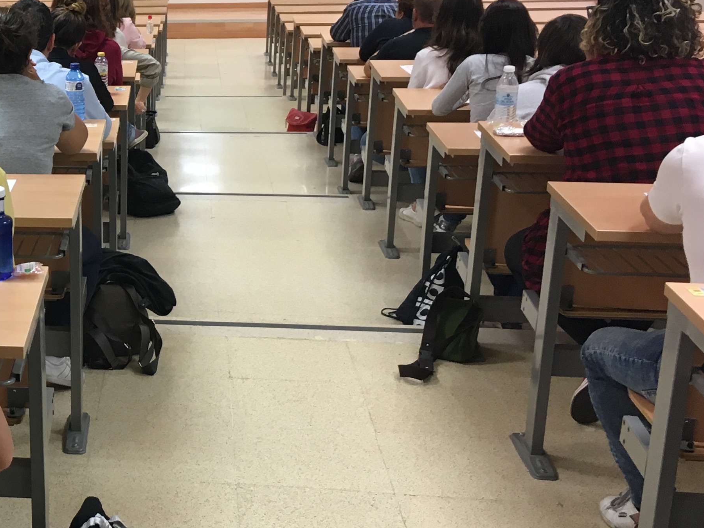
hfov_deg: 27.5
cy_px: 224
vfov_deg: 22.6
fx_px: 1322
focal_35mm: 65
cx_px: -54
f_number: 2.2
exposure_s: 1/33
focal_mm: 4.15
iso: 80
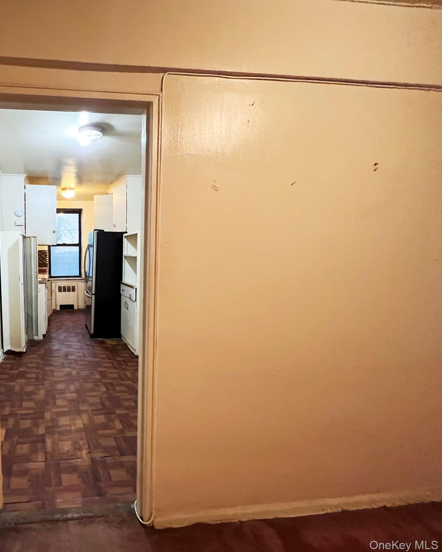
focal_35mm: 17
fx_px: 278
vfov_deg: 89.6
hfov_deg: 67.7
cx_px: 73
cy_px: 277
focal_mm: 1.57
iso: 800
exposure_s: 1/60
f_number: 1.8
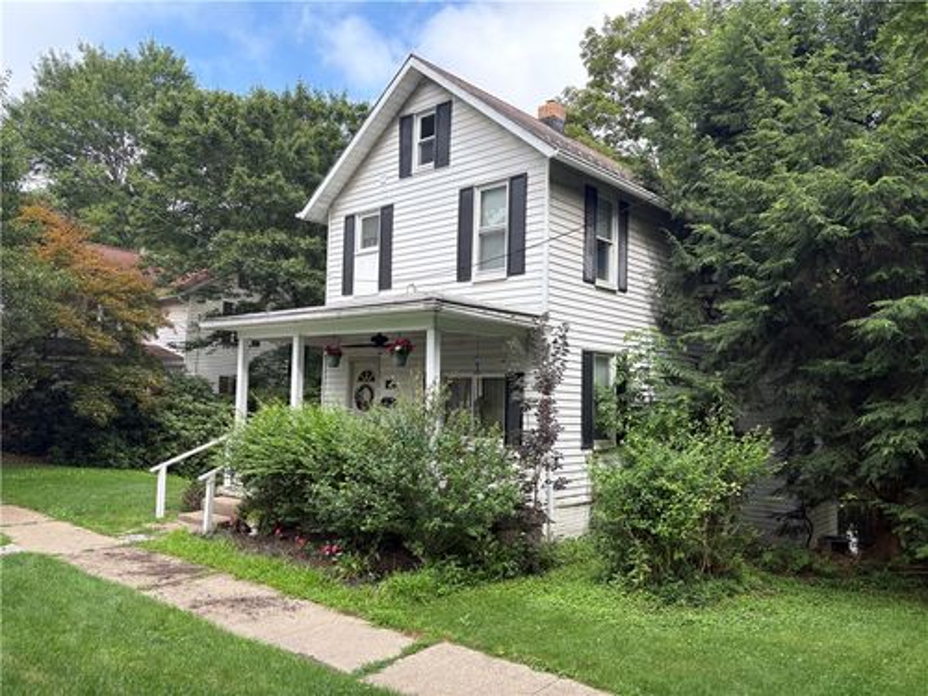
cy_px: 348
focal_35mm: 26
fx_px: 697
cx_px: 464
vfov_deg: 53.1
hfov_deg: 67.3
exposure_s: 1/920
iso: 50
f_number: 1.6
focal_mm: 5.96
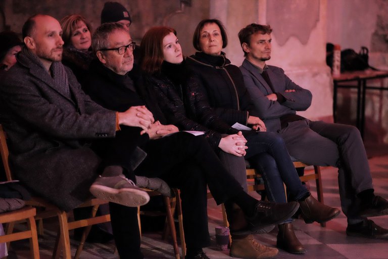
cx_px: 194
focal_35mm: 128
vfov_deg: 10.7
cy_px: 130
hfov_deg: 16.0
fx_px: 1379
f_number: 1.8
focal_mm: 85
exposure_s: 1/52
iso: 6400
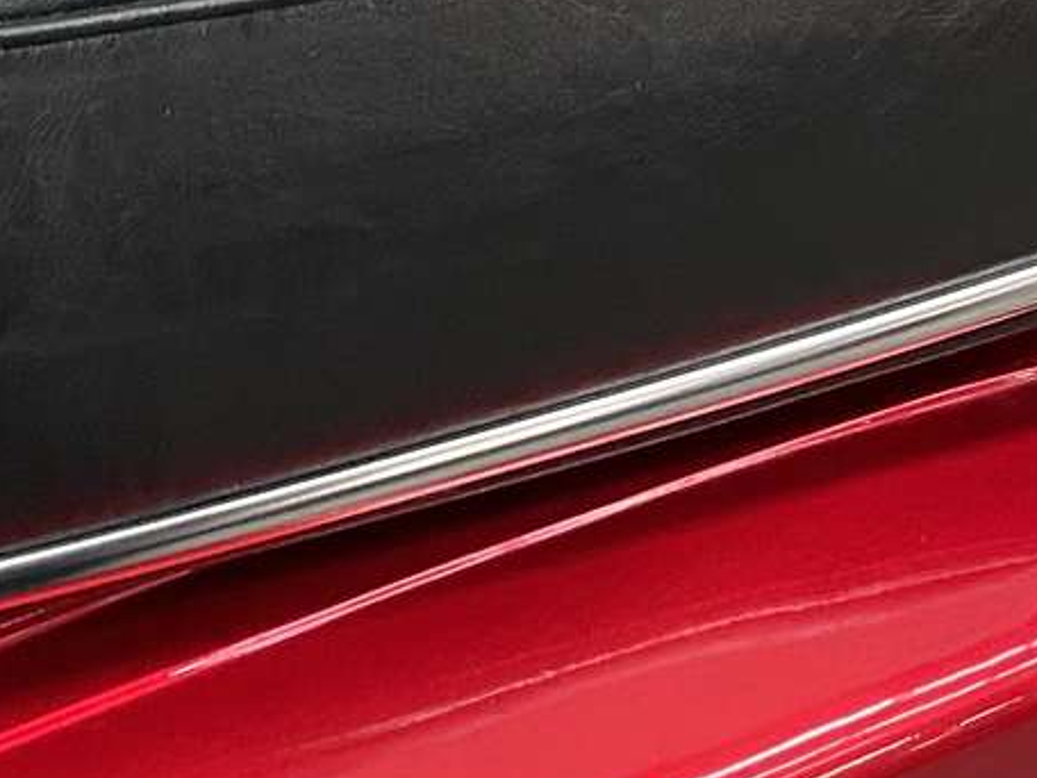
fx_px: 3415
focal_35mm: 114
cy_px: -692
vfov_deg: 11.8
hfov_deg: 17.2
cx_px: 739
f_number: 1.6
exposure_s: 1/60
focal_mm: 4.2
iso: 320
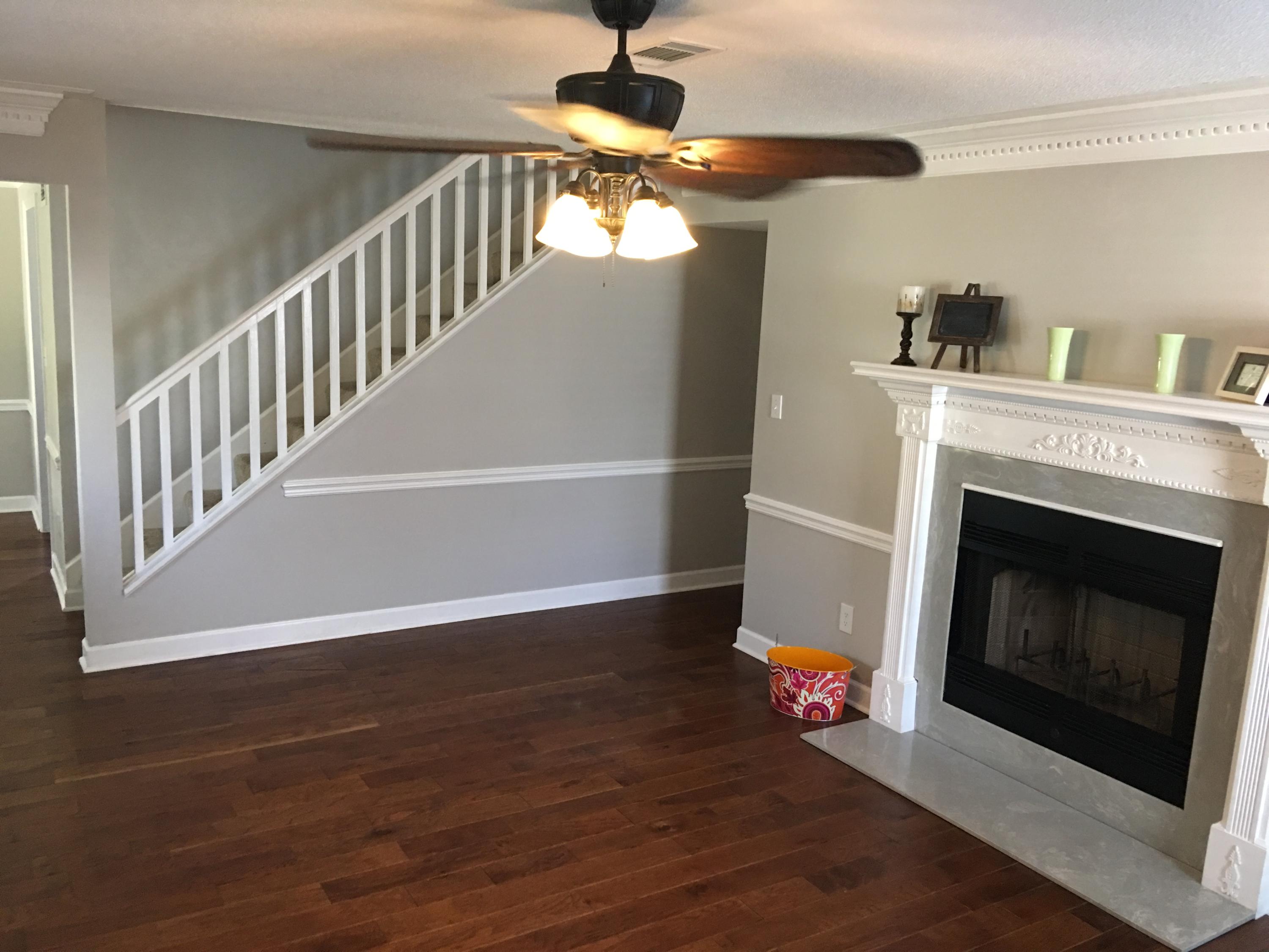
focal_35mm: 29
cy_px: 476
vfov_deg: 48.2
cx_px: 634
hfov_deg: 61.7
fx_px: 1063
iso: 100
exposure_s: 1/15
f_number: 2.2
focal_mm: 4.15
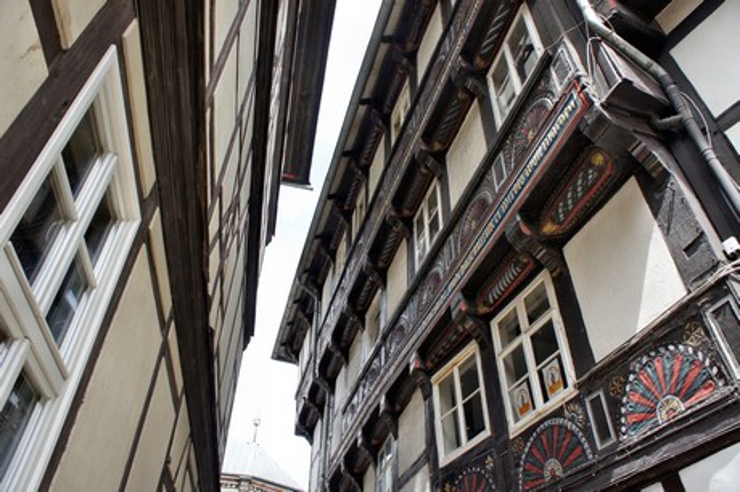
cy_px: 246
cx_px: 370
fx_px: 555
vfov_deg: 47.9
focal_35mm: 27
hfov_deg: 67.4
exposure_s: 1/125
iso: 200
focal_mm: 18
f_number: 6.3
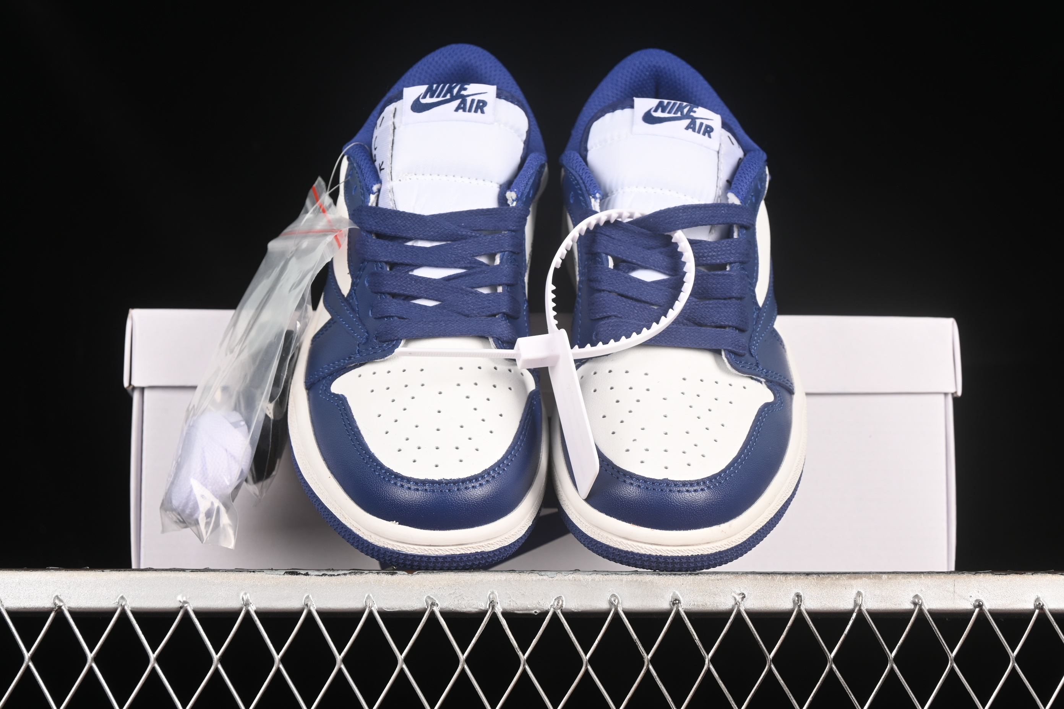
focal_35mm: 75
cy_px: 354
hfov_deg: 27.0
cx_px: 532
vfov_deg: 18.2
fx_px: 2216
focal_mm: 50
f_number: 7.1
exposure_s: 1/80
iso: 160
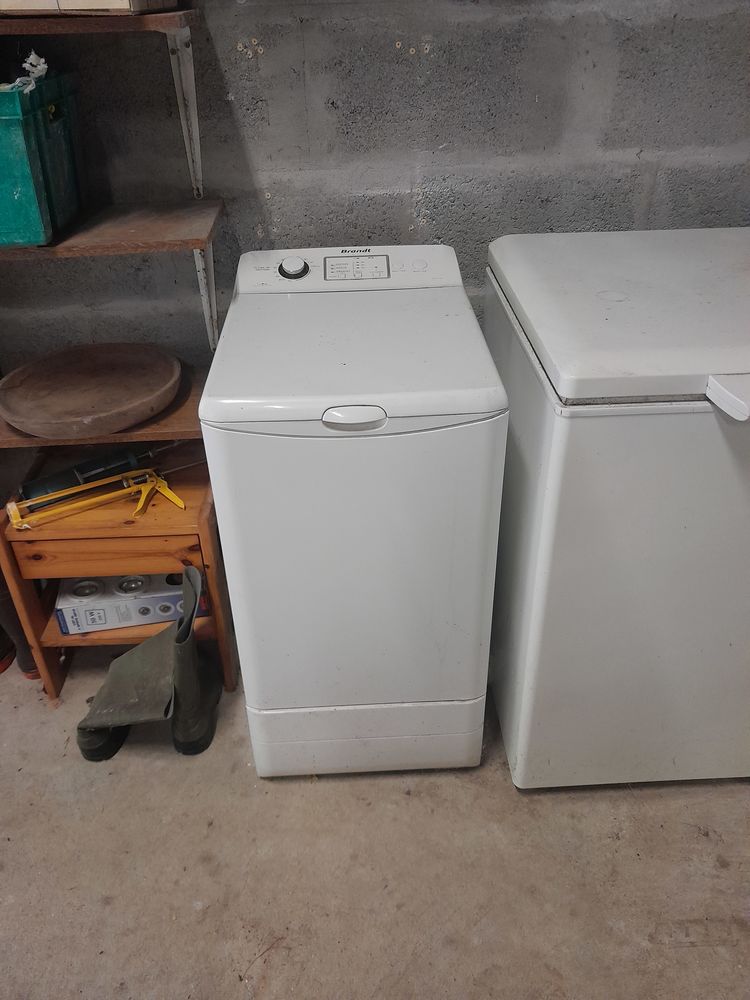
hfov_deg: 51.4
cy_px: 500
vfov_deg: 65.3
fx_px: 780
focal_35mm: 27
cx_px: 375
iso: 400
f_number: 1.8
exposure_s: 1/50
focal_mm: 4
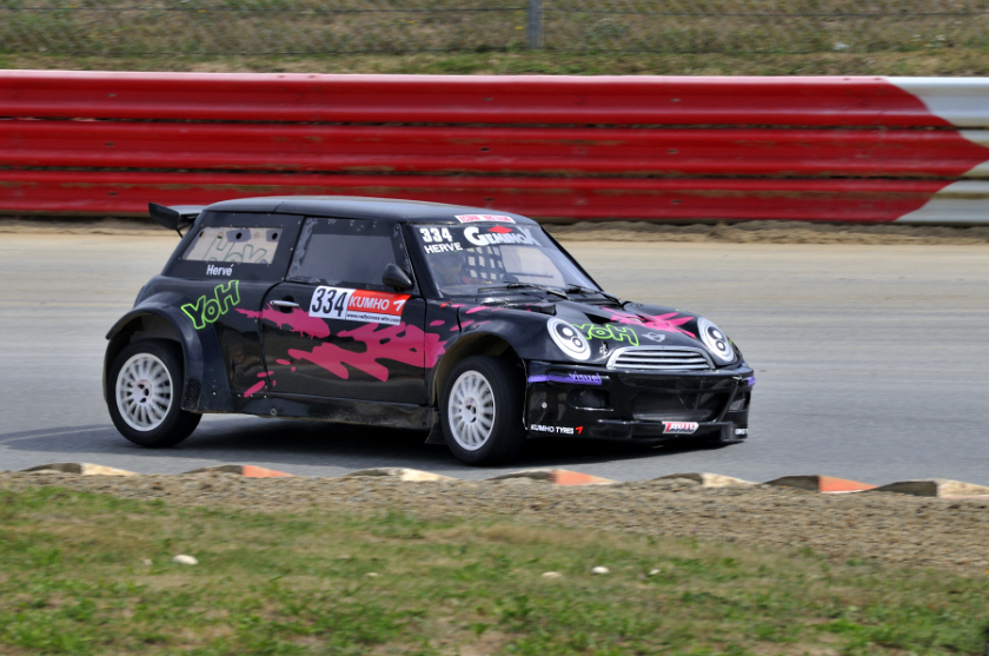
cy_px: 380
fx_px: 14700
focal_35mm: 536
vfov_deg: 2.6
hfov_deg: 3.9
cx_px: 477
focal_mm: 300
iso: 200
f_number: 10
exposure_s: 1/320
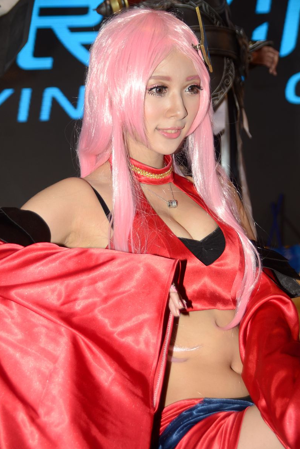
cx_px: 149
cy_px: 223
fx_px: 1043
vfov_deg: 24.3
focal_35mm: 84
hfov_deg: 16.4
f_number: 5.6
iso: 200
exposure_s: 1/250
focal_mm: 55
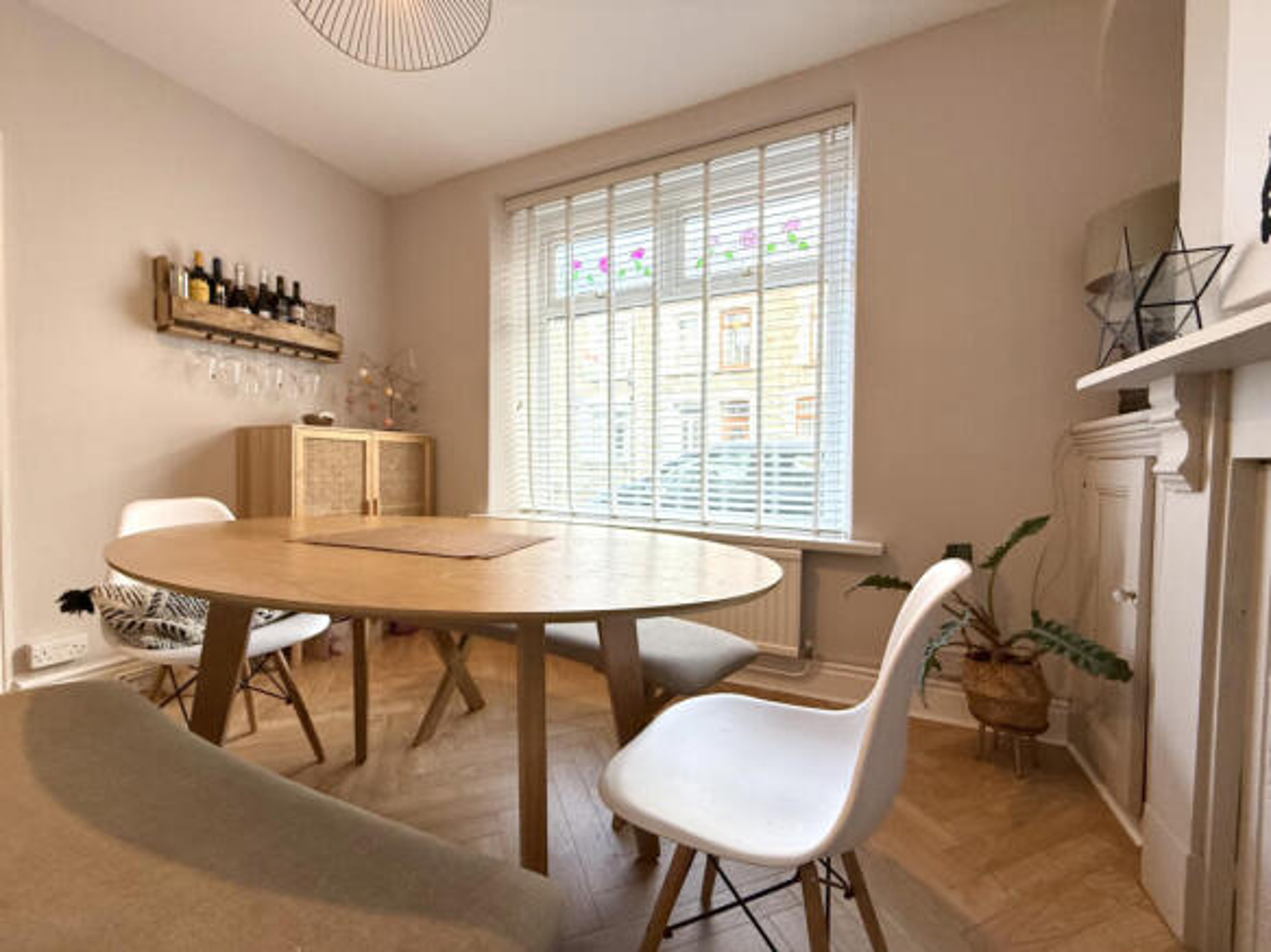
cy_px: 476
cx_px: 636
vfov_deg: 85.7
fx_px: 514
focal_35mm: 14
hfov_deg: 102.1
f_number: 2.2
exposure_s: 1/99
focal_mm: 2.22
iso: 200
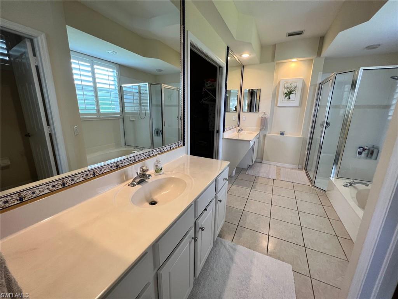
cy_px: 150
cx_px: 199
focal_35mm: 13
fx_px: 149
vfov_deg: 89.9
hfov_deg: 106.2
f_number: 1.8
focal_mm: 1.57
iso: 125
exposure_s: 1/120
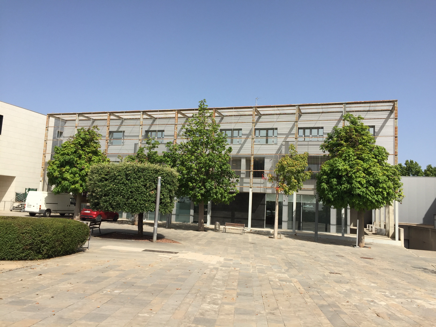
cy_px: 164
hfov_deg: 61.7
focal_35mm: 29
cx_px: 218
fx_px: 365
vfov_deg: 48.2
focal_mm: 4.15
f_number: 2.2
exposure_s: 1/2083
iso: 32
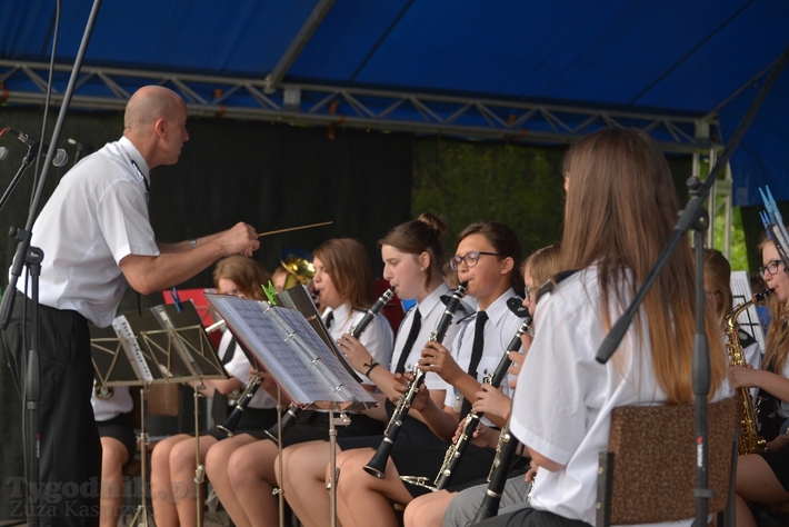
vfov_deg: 19.5
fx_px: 1535
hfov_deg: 28.8
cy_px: 264
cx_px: 394
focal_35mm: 70
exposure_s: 1/125
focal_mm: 70
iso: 100
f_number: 5.6
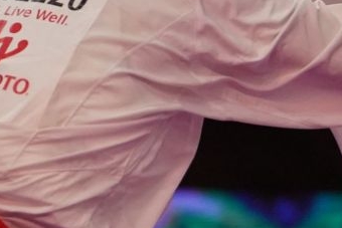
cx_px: 129
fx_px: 10064
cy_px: 182
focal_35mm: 1059
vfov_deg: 1.3
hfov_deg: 1.9
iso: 4000
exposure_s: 1/1000
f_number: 2.8
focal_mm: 200
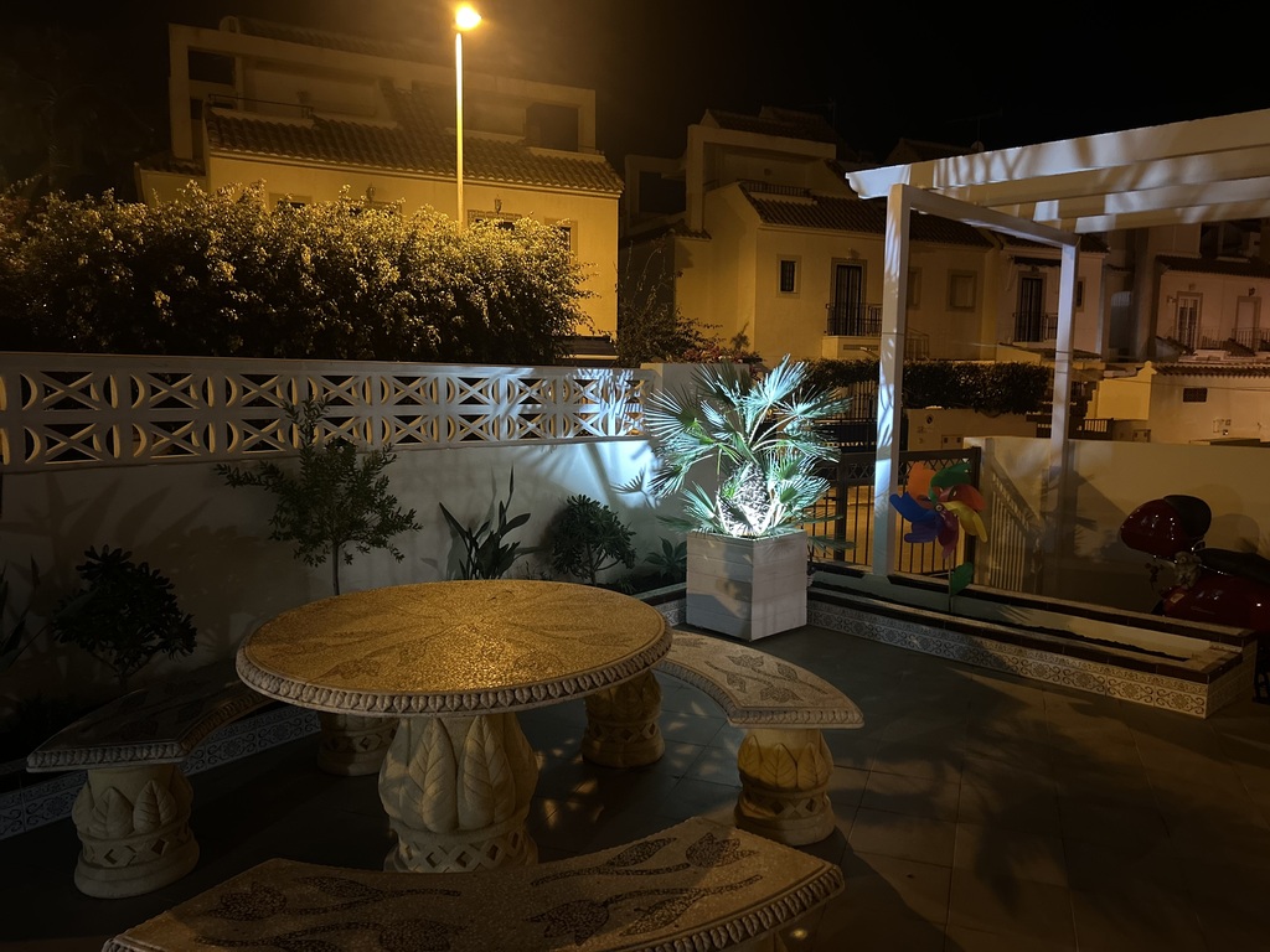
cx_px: 635
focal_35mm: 26
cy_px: 476
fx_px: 954
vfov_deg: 53.1
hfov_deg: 67.3
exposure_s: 1/25
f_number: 1.5
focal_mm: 5.7
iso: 800
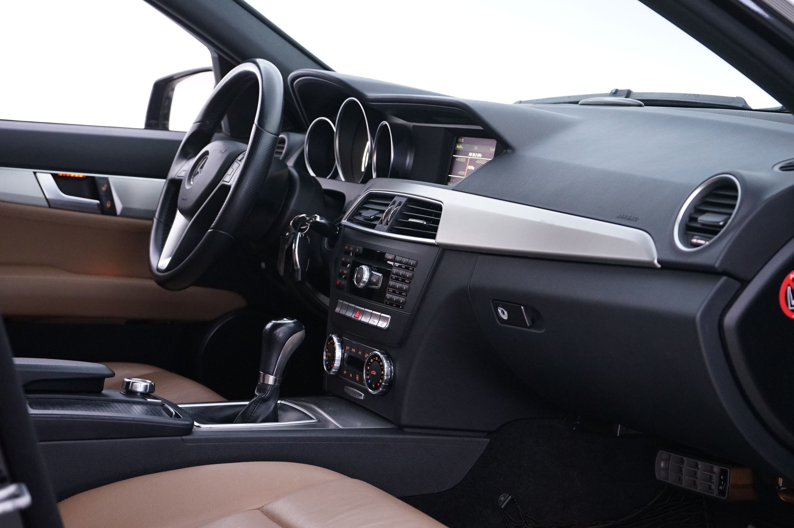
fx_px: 1454
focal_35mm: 66
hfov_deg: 30.5
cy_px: 264
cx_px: 397
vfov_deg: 20.6
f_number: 6.3
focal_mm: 66
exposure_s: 1/13
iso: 3200
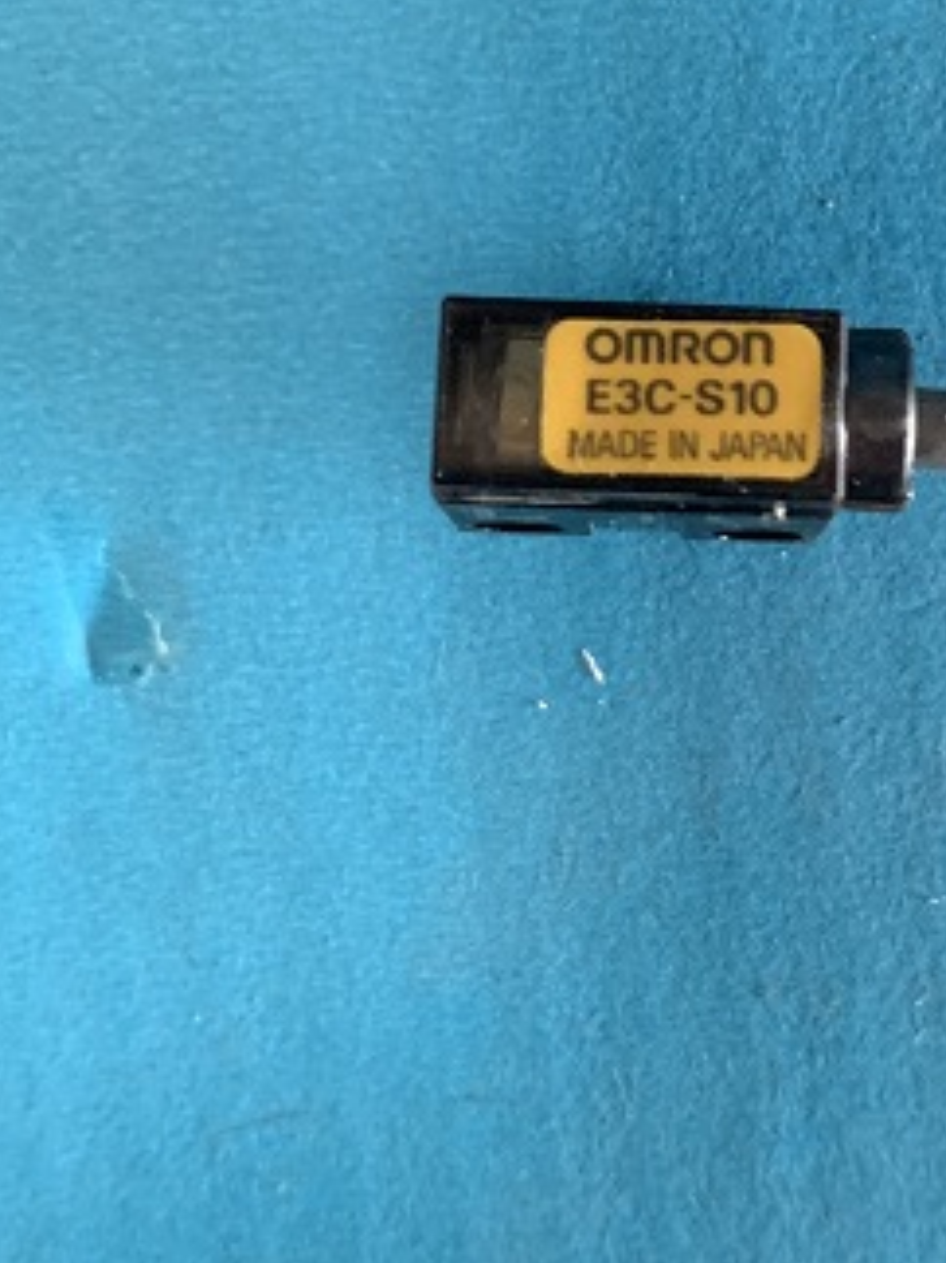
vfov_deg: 29.3
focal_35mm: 65
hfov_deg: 22.5
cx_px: 651
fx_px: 2370
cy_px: 283
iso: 400
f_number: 1.8
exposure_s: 1/57
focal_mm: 4.25
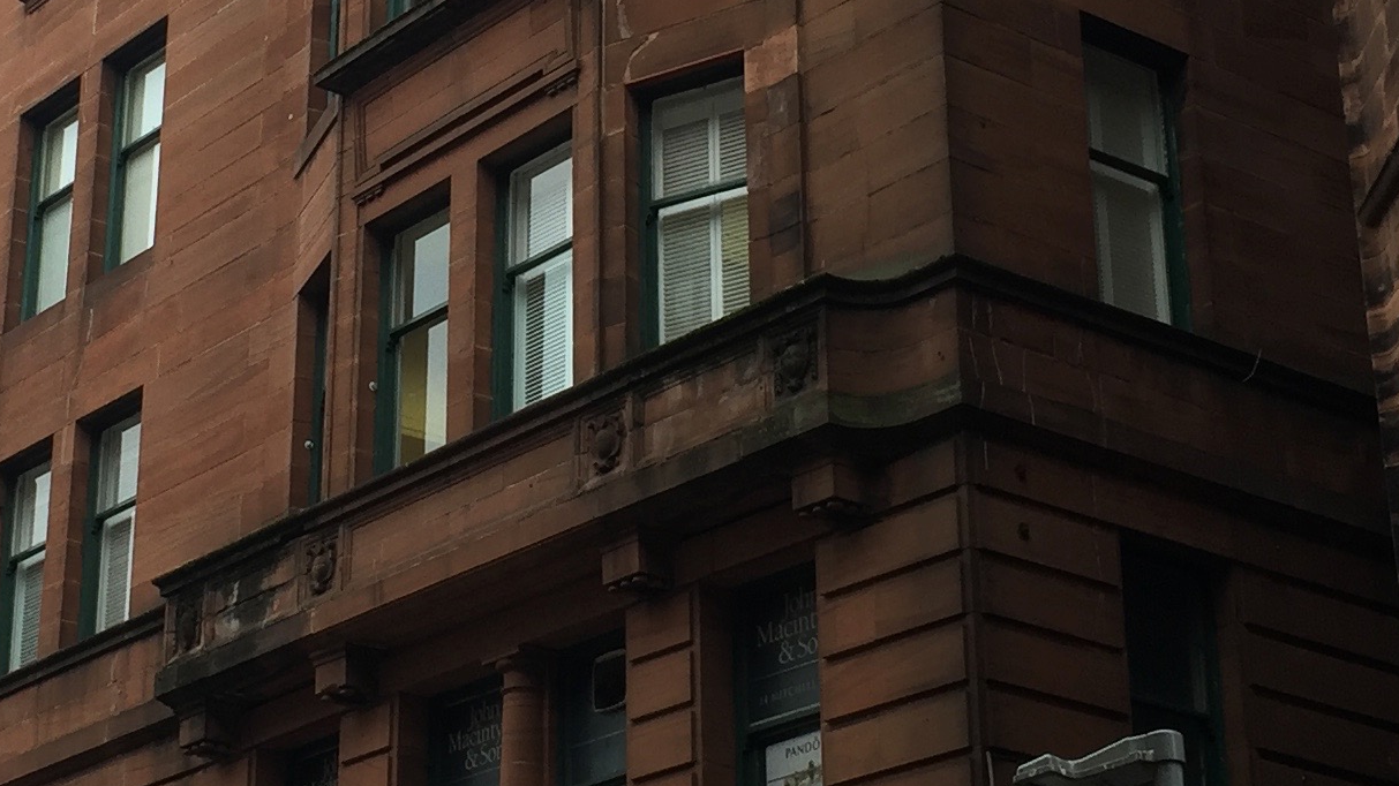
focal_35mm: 85
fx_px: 3153
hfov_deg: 24.9
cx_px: 479
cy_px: 136
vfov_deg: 14.1
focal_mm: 4.15
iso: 40
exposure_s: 1/100
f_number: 2.2
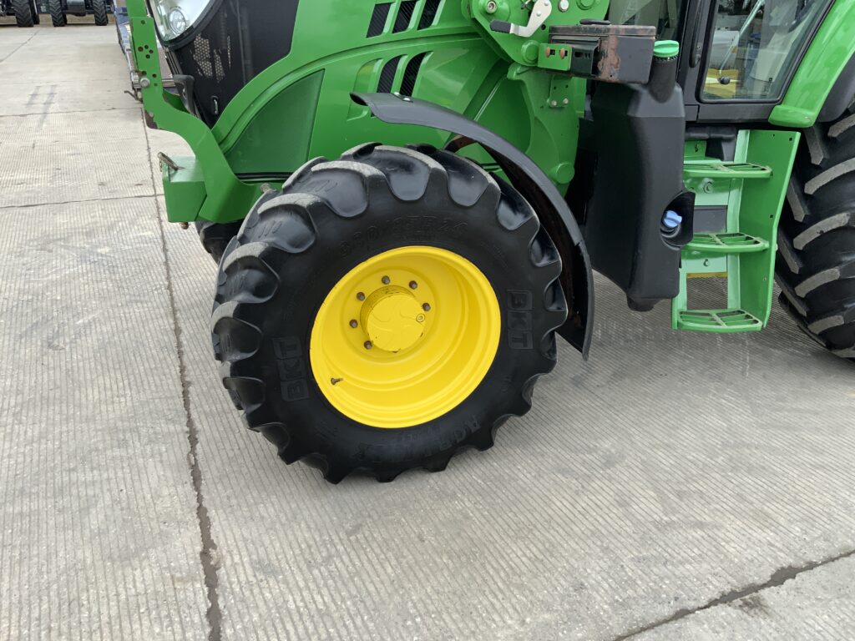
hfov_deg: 61.7
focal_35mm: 29
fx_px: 716
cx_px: 428
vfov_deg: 48.2
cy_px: 320
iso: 16
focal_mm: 3
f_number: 1.8
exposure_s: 1/318
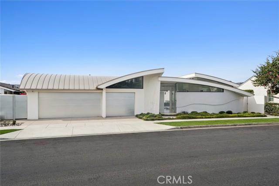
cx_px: 140
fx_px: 186
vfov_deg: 53.2
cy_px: 93
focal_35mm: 24
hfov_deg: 73.7
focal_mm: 24
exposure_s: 1/320
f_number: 8
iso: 100
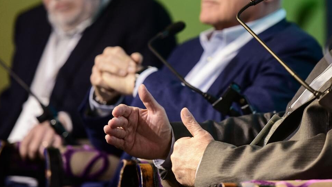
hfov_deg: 7.7
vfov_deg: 4.3
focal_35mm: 279
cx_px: 246
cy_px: 12
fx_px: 2456
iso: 1600
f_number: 2.8
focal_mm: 160
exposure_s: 1/250
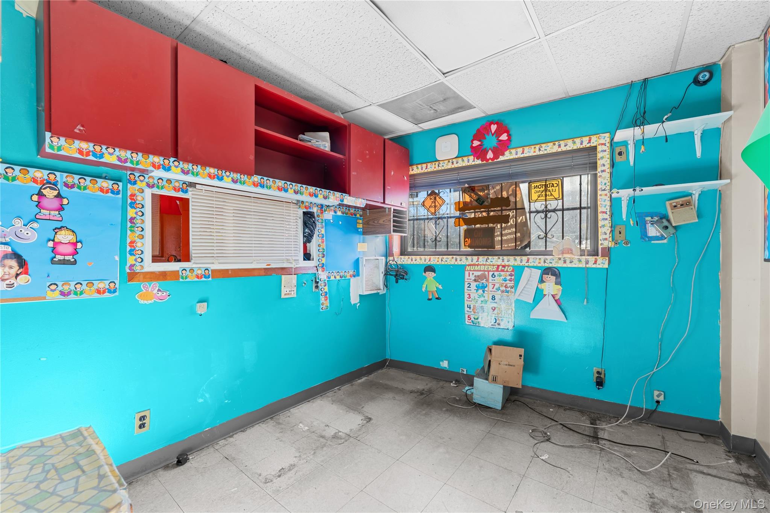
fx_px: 299
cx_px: 385
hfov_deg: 104.3
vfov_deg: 81.2
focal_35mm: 14
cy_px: 256
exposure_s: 1
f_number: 10
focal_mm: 14
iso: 160
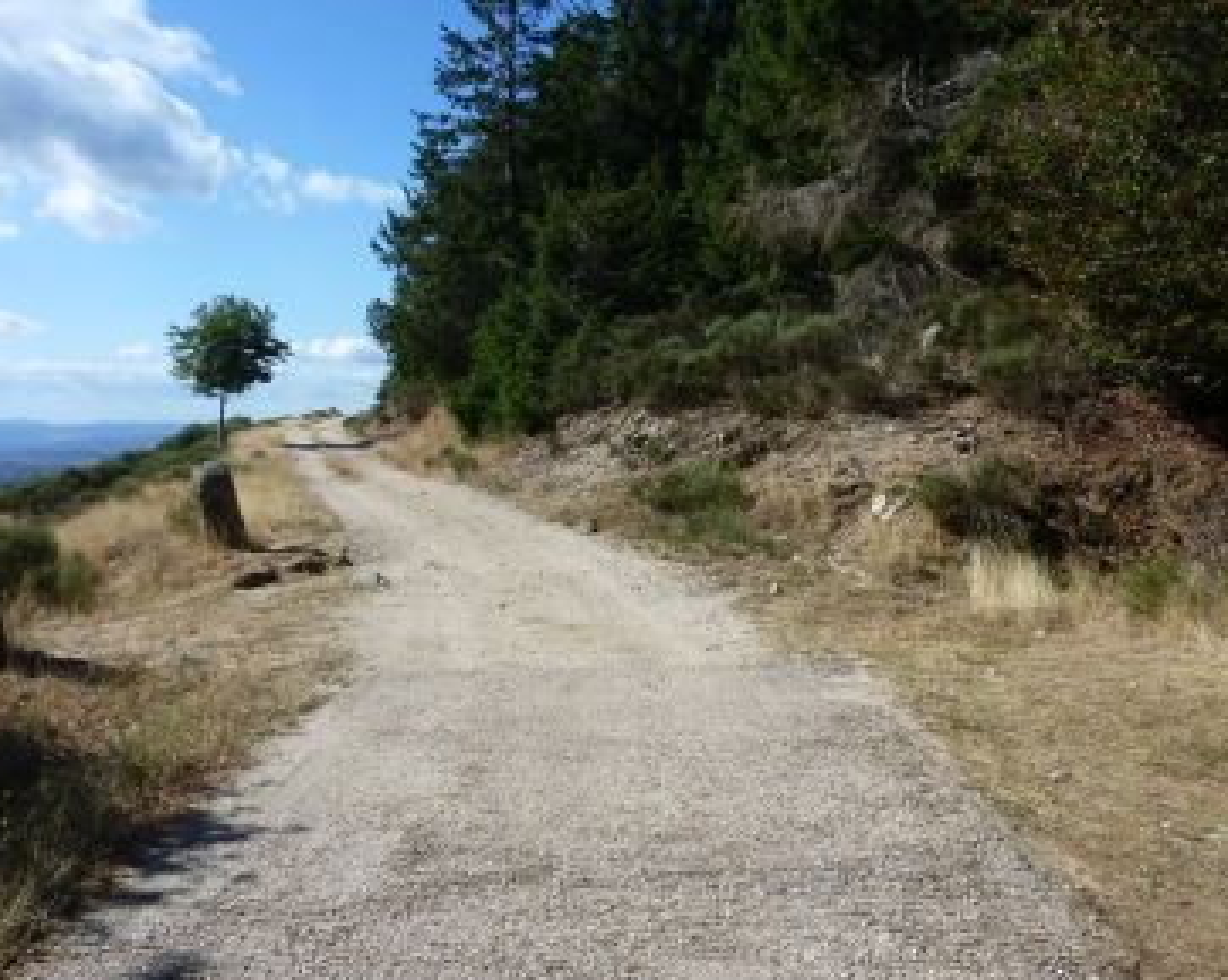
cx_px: 570
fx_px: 980
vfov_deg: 53.1
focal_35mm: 27
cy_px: 482
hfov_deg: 64.0
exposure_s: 1/400
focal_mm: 4.1
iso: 80
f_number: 5
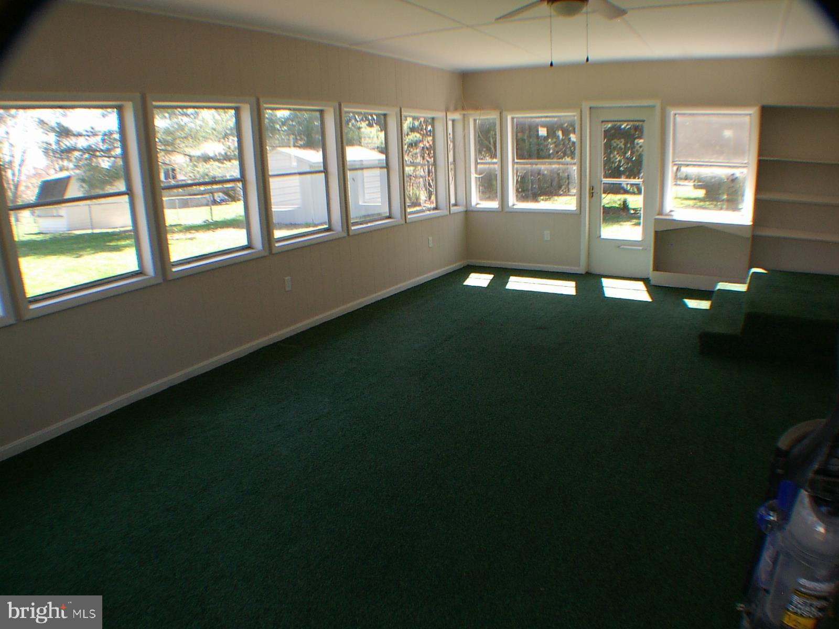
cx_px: 420
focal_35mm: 37
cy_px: 314
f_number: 4
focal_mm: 5.8
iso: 100
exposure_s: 1/60
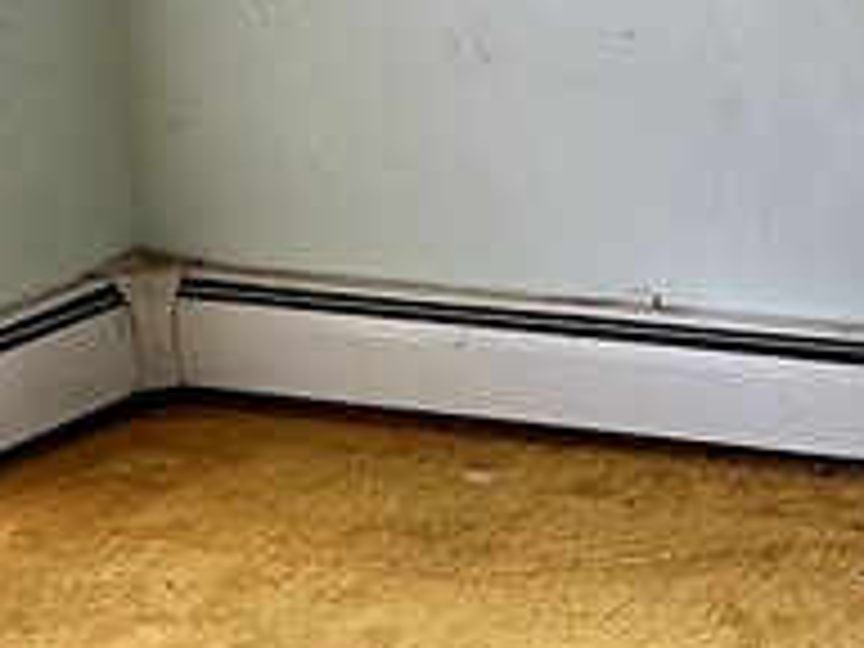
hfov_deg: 13.7
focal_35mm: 139
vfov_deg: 10.7
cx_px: 1102
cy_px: 243
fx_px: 3469
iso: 125
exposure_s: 1/94
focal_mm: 5.1
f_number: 1.6
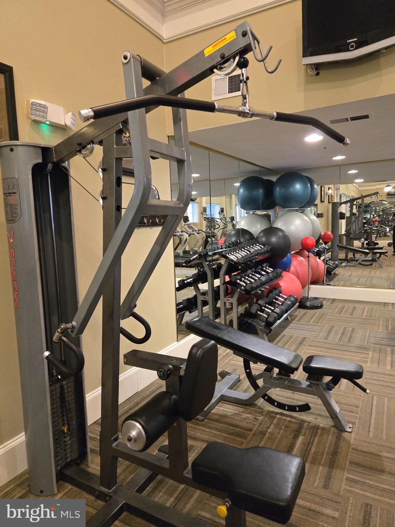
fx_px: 350
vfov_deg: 73.9
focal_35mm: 23
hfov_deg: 58.9
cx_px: 198
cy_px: 264
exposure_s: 1/60
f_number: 1.8
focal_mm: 5.4
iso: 1250
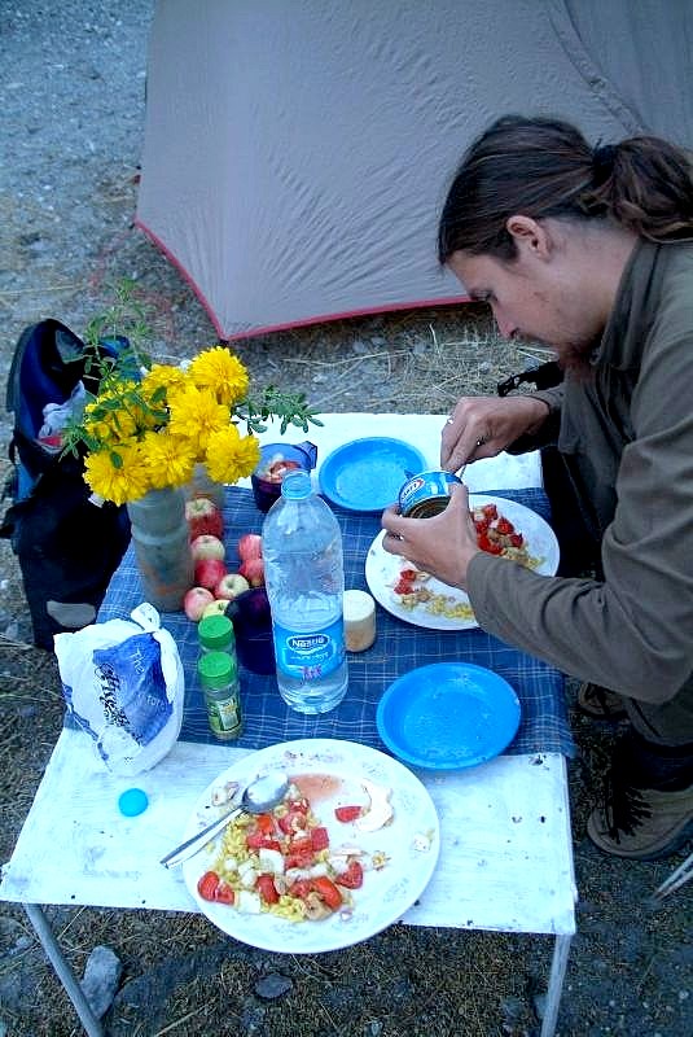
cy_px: 518
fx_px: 951
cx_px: 346
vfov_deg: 57.2
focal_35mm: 33
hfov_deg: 40.0
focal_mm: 22
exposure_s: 1/60
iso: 400
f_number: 4
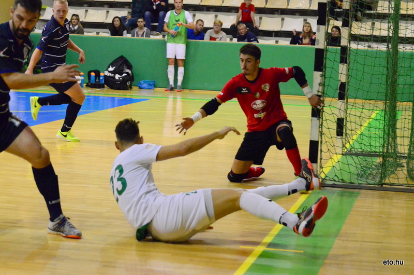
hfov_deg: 18.2
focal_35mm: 112
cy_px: 138
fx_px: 1291
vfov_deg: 12.1
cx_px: 207
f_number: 5.6
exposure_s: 1/500
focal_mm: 75
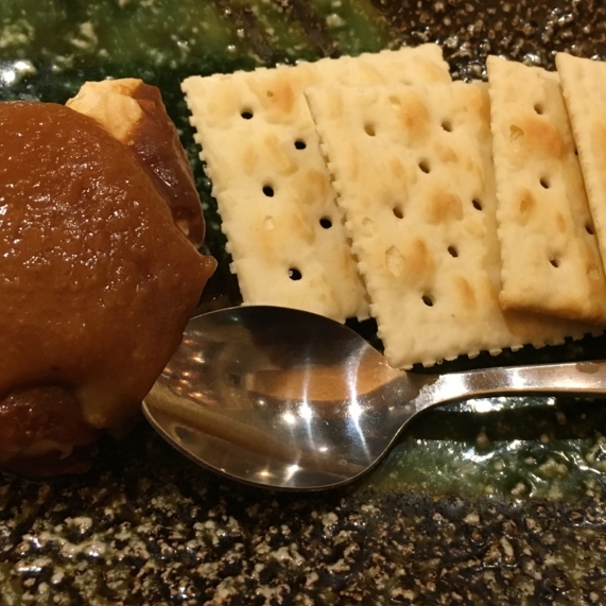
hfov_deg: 36.8
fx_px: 911
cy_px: 272
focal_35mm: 46
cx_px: 330
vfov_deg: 36.8
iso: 125
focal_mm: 4.15
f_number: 2.2
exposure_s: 1/30
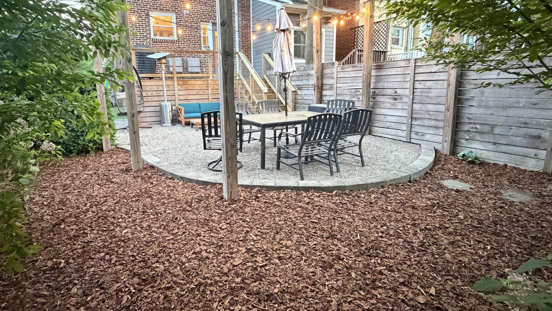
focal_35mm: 19
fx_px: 278
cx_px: 248
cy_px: 136
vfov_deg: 58.2
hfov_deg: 89.3
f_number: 2.2
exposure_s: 1/40
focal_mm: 2.22
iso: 1250
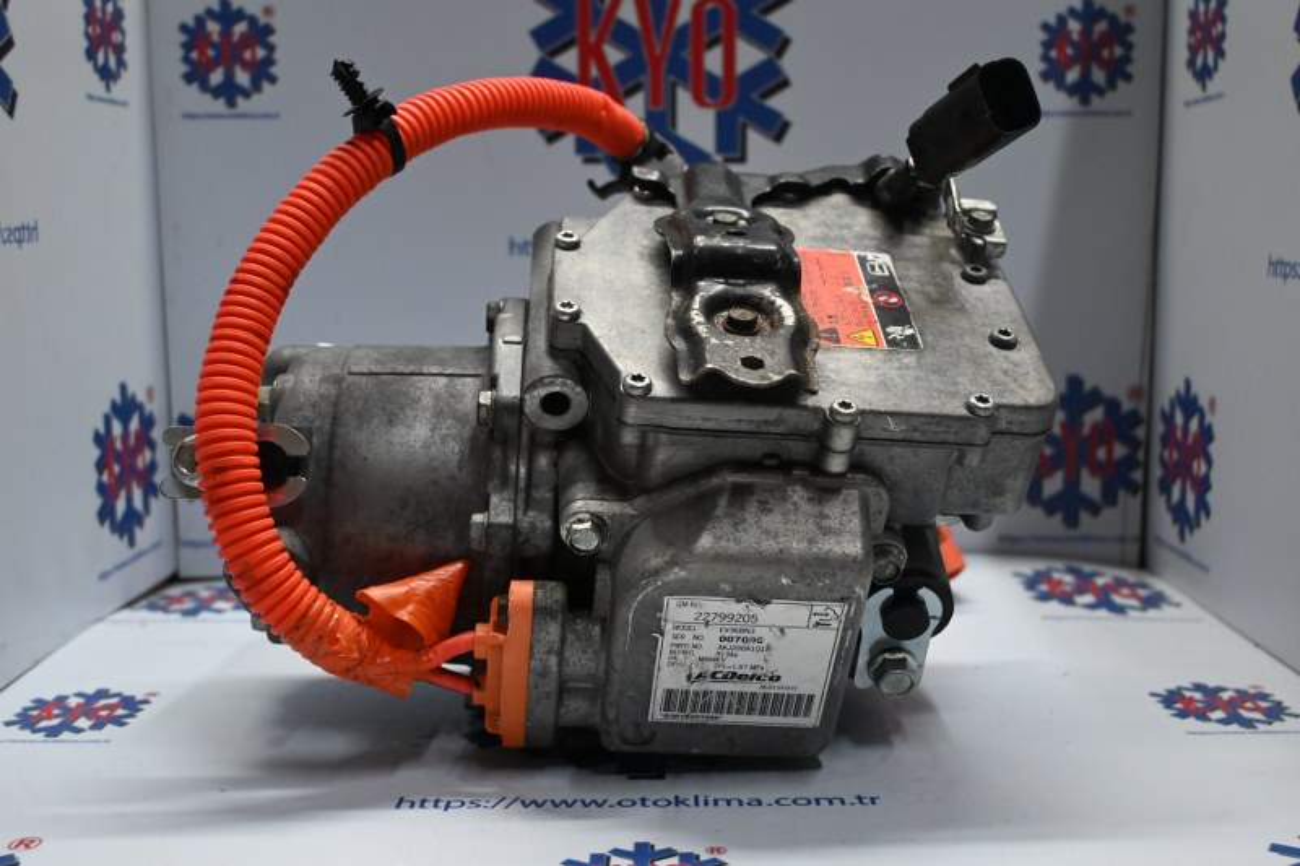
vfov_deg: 35.5
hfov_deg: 51.3
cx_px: 650
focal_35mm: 38
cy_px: 433
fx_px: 1354
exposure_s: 1/125
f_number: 4.2
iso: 1000
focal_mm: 25
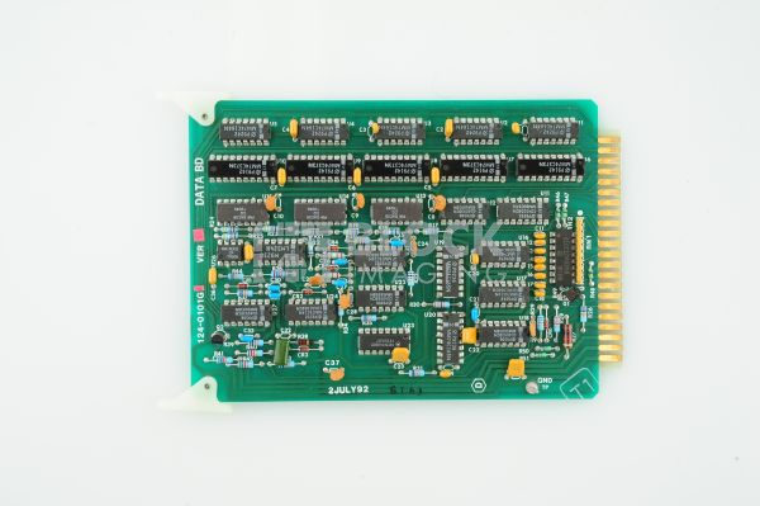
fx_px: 1160
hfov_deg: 36.3
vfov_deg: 24.6
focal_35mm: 55
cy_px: 253
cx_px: 380
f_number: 11
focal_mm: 55
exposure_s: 1/125
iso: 1600
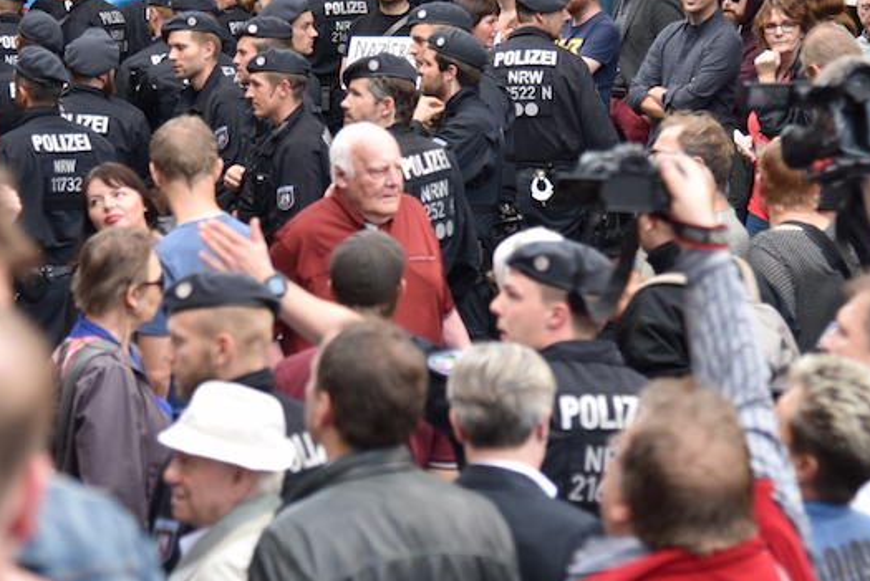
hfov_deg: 13.5
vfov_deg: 9.0
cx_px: 356
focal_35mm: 152
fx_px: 3676
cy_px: 260
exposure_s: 1/250
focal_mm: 78
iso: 400
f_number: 4
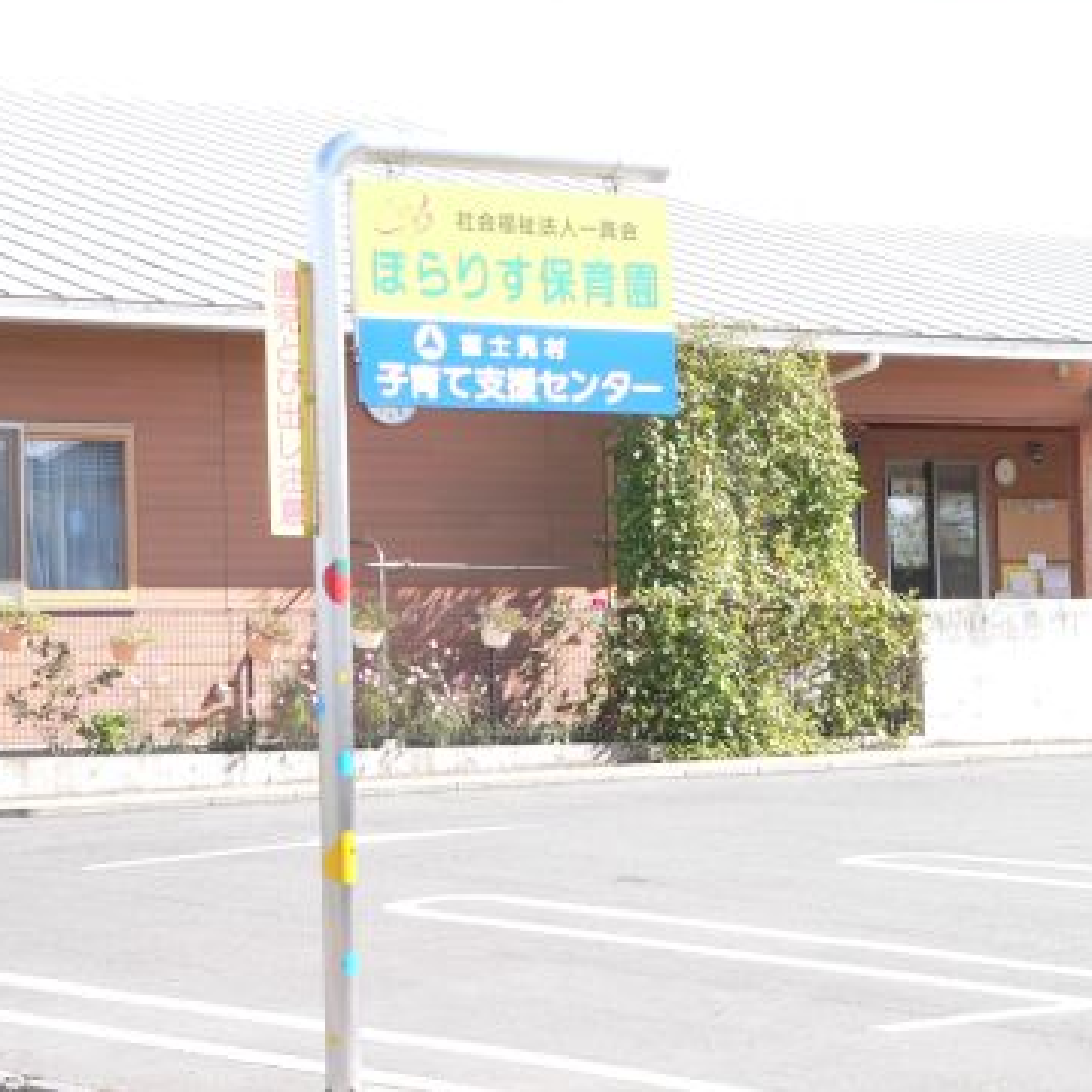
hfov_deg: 16.3
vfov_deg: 16.3
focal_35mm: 107
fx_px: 3819
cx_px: 502
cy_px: 525
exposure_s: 1/200
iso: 80
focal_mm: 14.4
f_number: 4
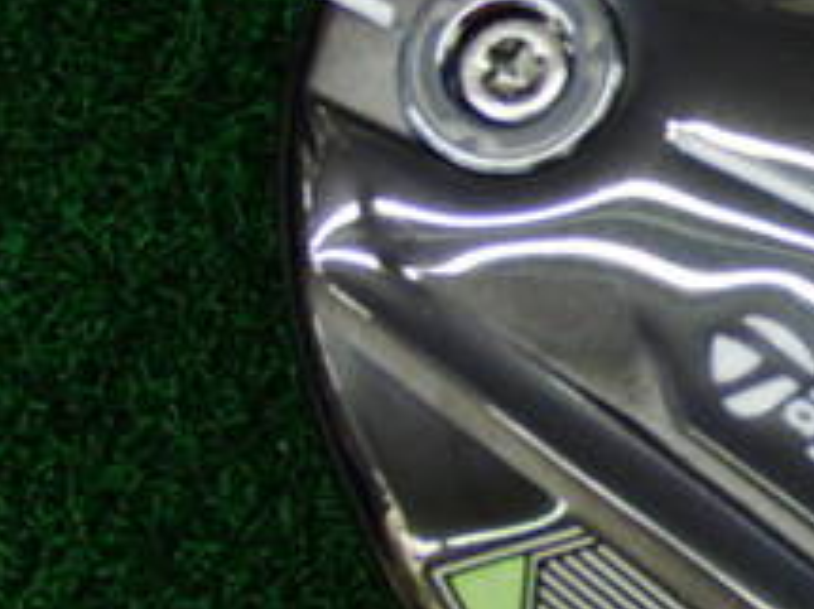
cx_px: 1083
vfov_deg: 13.4
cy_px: 374
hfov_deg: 16.8
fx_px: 2585
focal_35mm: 110
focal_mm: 6.42
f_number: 3.6
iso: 200
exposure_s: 1/80
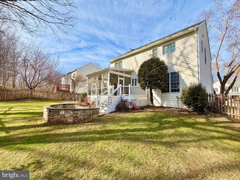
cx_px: 120
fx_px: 97
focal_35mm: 14
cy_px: 90
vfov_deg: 85.7
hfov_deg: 102.1
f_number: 2.2
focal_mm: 2.22
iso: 32
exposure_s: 1/770
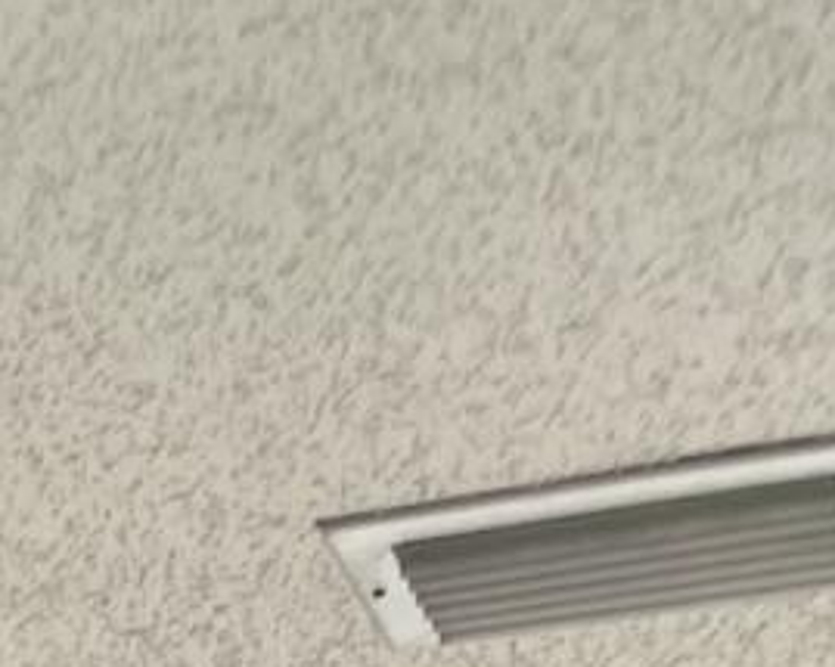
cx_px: -1403
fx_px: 4669
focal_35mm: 189
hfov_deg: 8.9
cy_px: 3090
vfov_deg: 6.1
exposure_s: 1/143
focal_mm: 4.2
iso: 32
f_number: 1.6
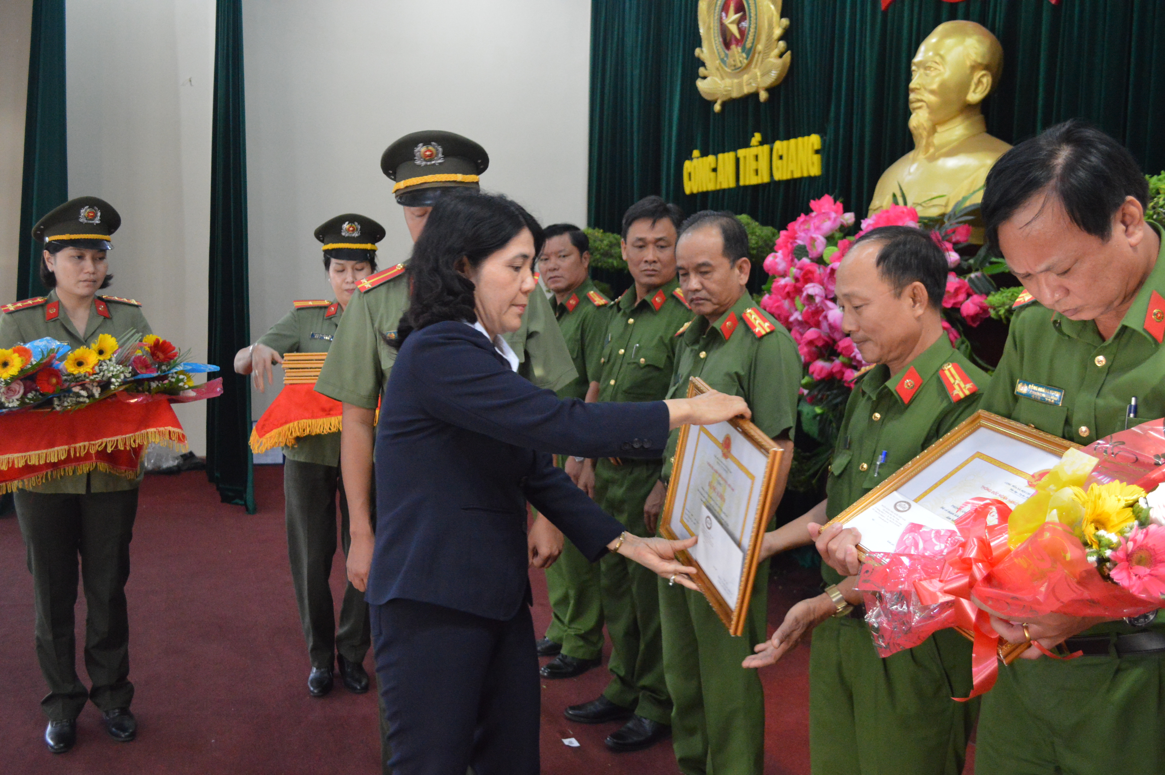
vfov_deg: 39.9
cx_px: 582
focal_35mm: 33
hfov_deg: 57.3
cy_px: 388
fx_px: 1067
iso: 3200
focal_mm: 22
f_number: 3.8
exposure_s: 1/100
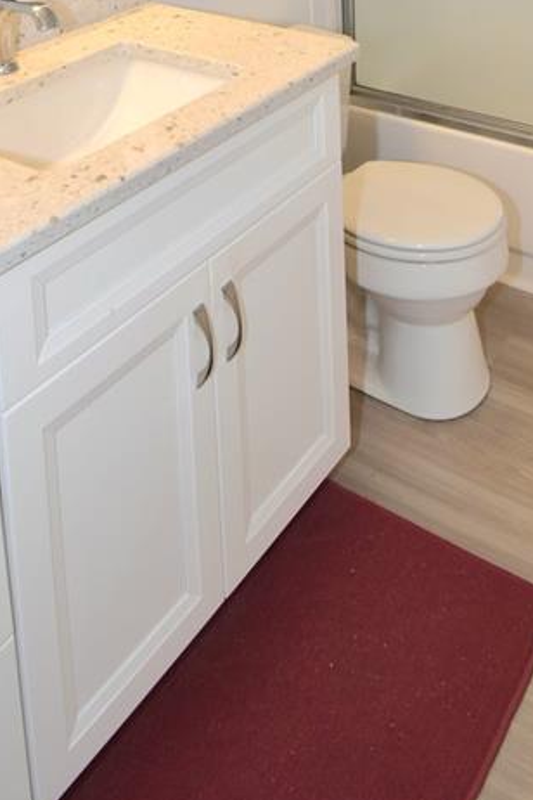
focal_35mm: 39
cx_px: 301
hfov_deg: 34.2
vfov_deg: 37.5
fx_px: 866
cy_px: -158
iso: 400
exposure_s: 1/125
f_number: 5.6
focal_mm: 10
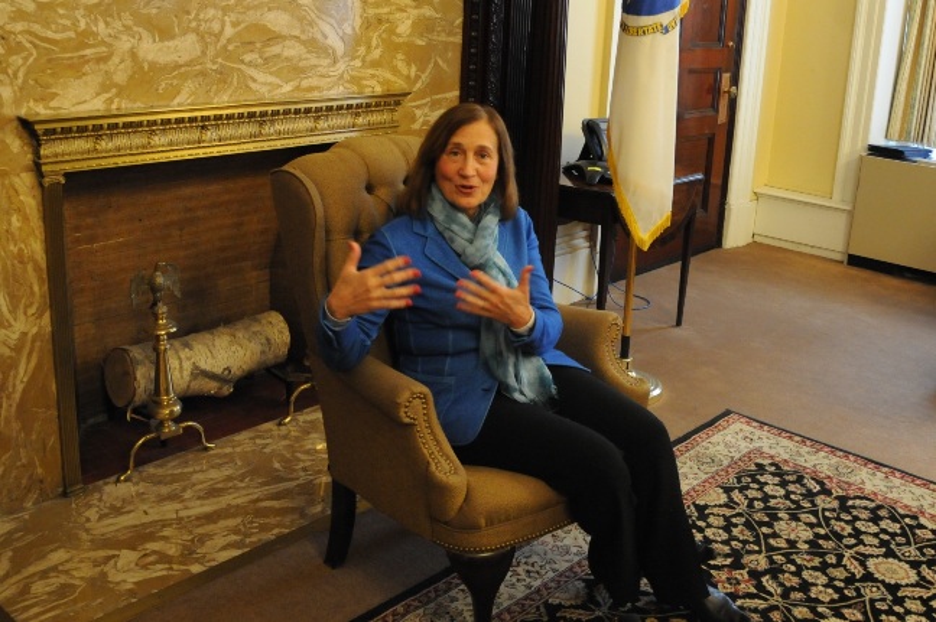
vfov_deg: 25.7
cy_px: 311
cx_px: 468
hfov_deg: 37.9
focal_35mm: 52
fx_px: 1364
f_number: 3.2
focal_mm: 35
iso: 1600
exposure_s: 1/40
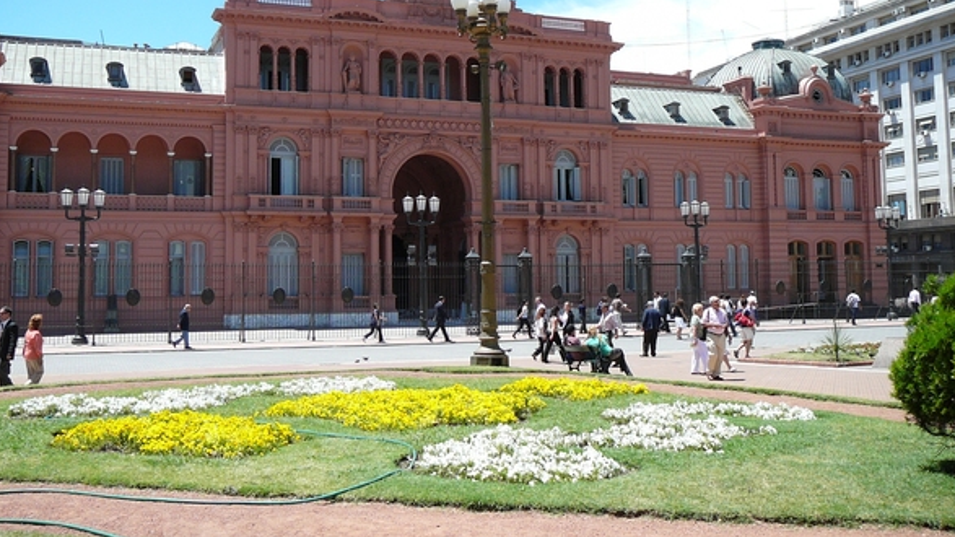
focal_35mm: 39
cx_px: 469
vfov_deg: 30.3
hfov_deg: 51.6
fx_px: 987
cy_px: 200
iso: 80
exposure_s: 1/800
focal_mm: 5.2
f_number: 2.8
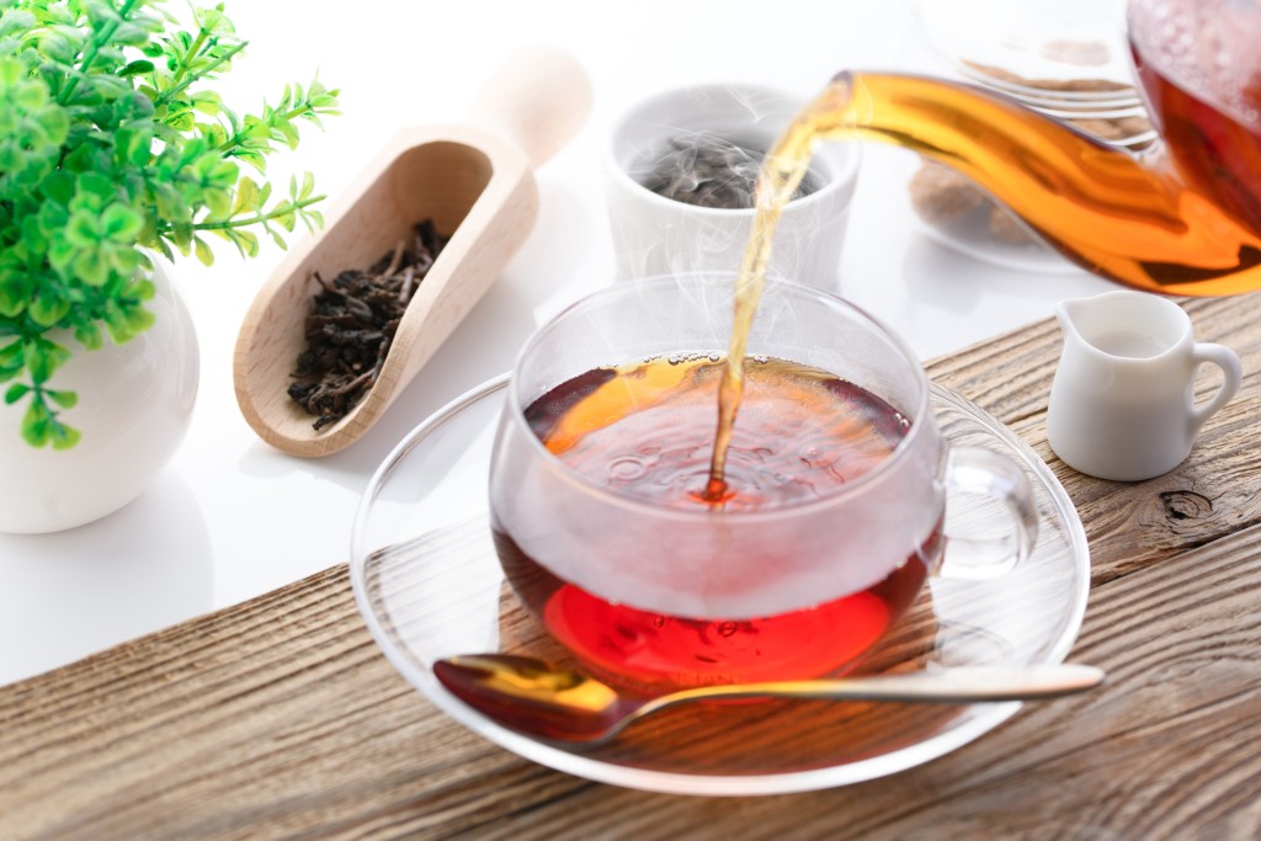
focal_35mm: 105
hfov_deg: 19.5
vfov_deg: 13.0
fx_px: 3678
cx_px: 630
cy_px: 420
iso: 100
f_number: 8
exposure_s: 1/125
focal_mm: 105
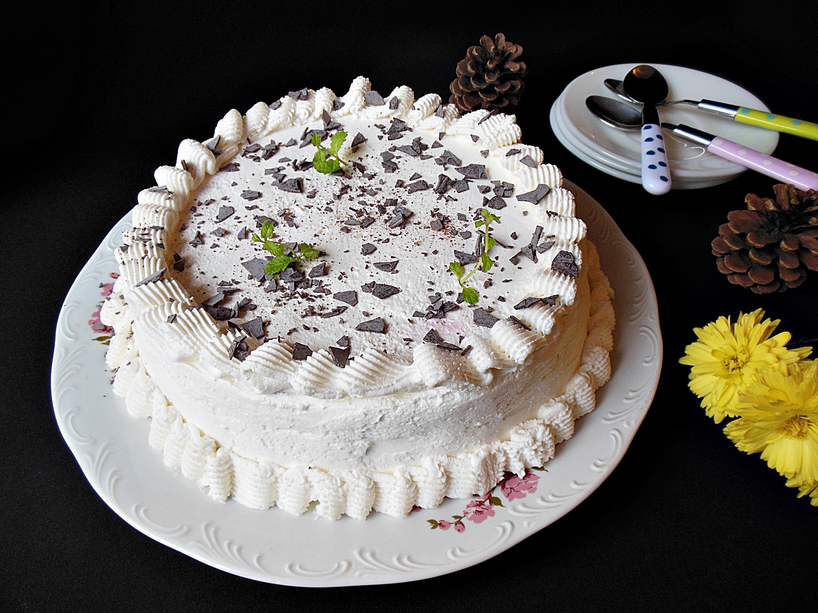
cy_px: 306
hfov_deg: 69.4
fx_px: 591
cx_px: 409
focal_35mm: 25
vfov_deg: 54.9
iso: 125
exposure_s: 1/30
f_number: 3.2
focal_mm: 4.5
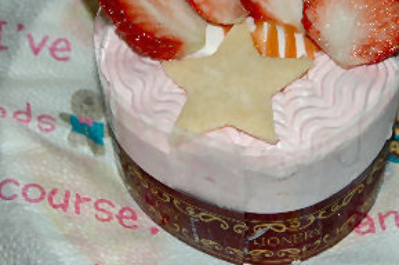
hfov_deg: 11.8
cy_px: 77
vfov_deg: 7.9
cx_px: 263
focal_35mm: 174
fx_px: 1926
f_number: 5
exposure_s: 1/60
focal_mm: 62
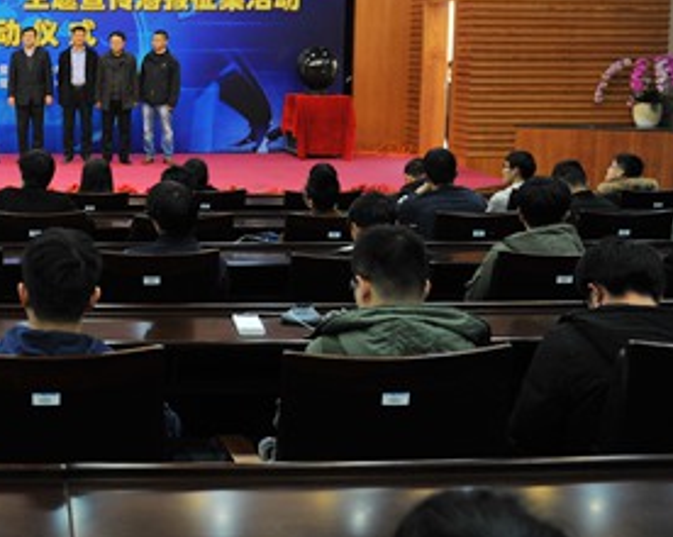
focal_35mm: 49
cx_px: 34
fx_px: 975
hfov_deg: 35.3
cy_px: 143
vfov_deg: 30.3
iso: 800
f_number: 3.2
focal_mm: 24
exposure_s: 1/50
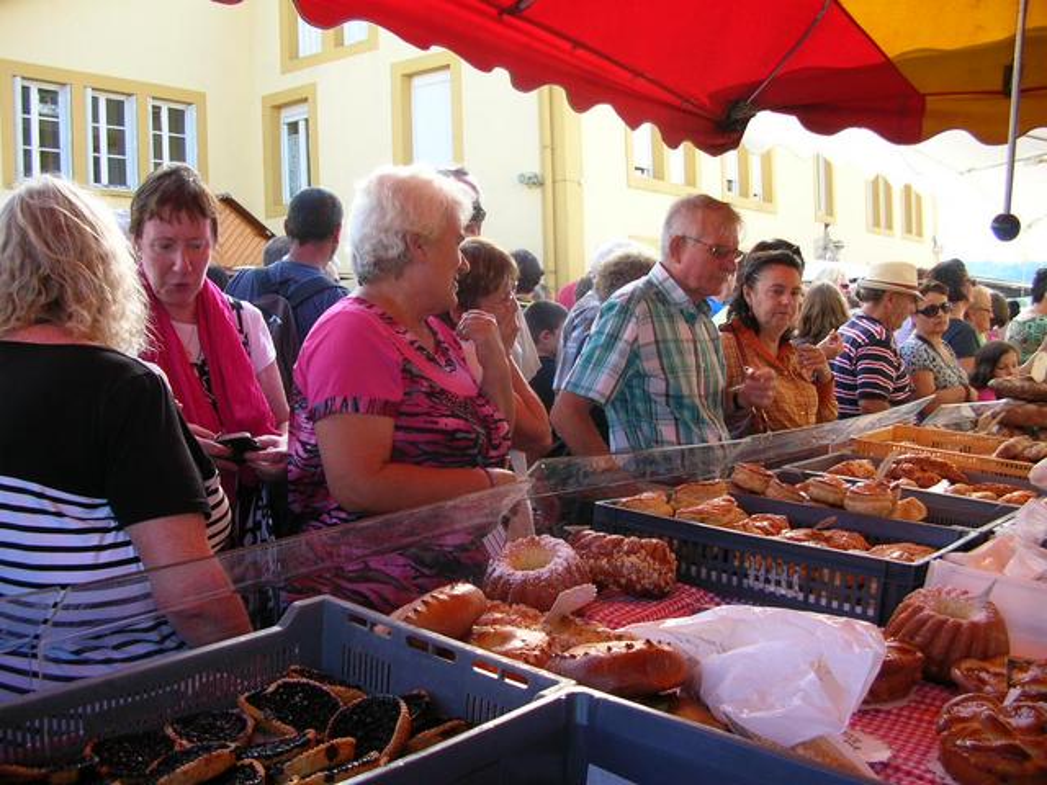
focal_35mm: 35
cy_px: 392
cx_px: 524
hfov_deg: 52.6
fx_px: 1059
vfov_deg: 40.7
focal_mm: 5.8
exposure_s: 1/95.7
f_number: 2.8
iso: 50
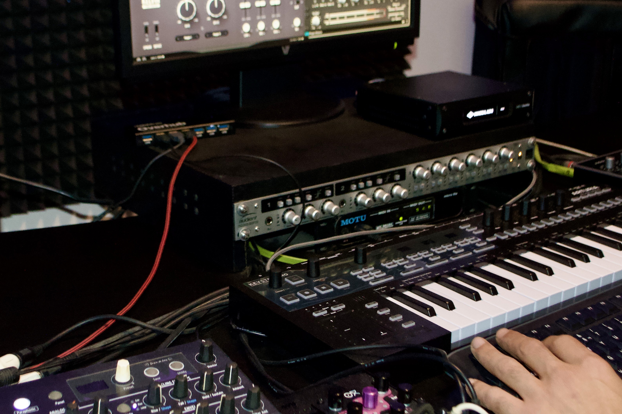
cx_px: 242
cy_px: 187
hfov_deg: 34.9
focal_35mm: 57
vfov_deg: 23.7
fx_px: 984
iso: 2000
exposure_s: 1/30
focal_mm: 20
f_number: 3.8
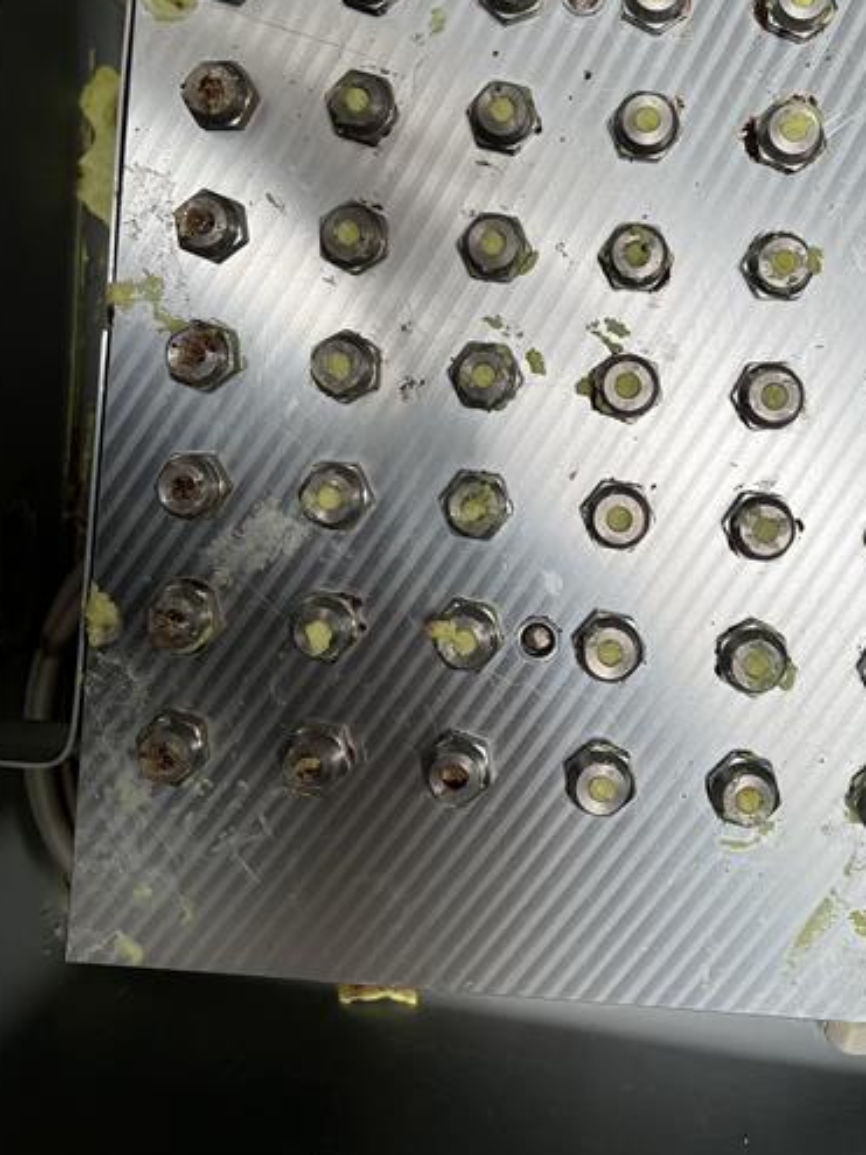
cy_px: 382
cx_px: 530
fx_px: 1168
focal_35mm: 35
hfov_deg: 40.5
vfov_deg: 51.6
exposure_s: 1/197
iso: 40
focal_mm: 5.7
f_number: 1.5
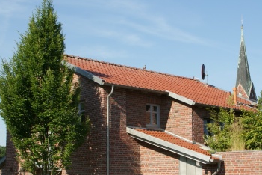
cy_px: 122
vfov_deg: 19.6
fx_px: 502
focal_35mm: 69
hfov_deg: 29.2
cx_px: 156
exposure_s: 1/80
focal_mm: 28
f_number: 10
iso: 100
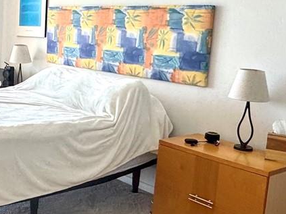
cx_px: 72
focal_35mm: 53
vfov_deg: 27.5
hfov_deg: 35.4
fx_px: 438
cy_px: 90
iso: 50
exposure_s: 1/120
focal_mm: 2.22
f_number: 2.2
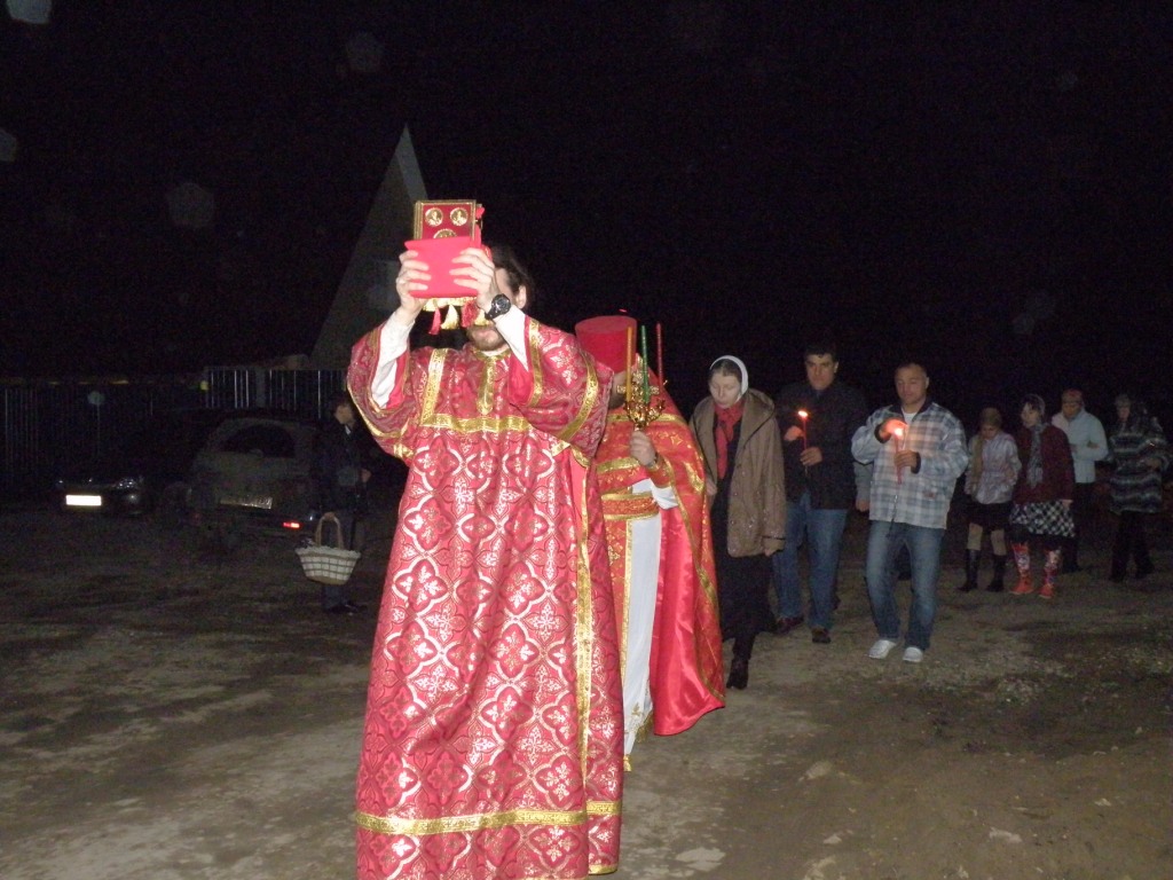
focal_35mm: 39
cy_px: 440
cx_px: 586
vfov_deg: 36.8
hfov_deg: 47.9
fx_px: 1322
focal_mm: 6.97
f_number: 3.3
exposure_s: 1/40
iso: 800
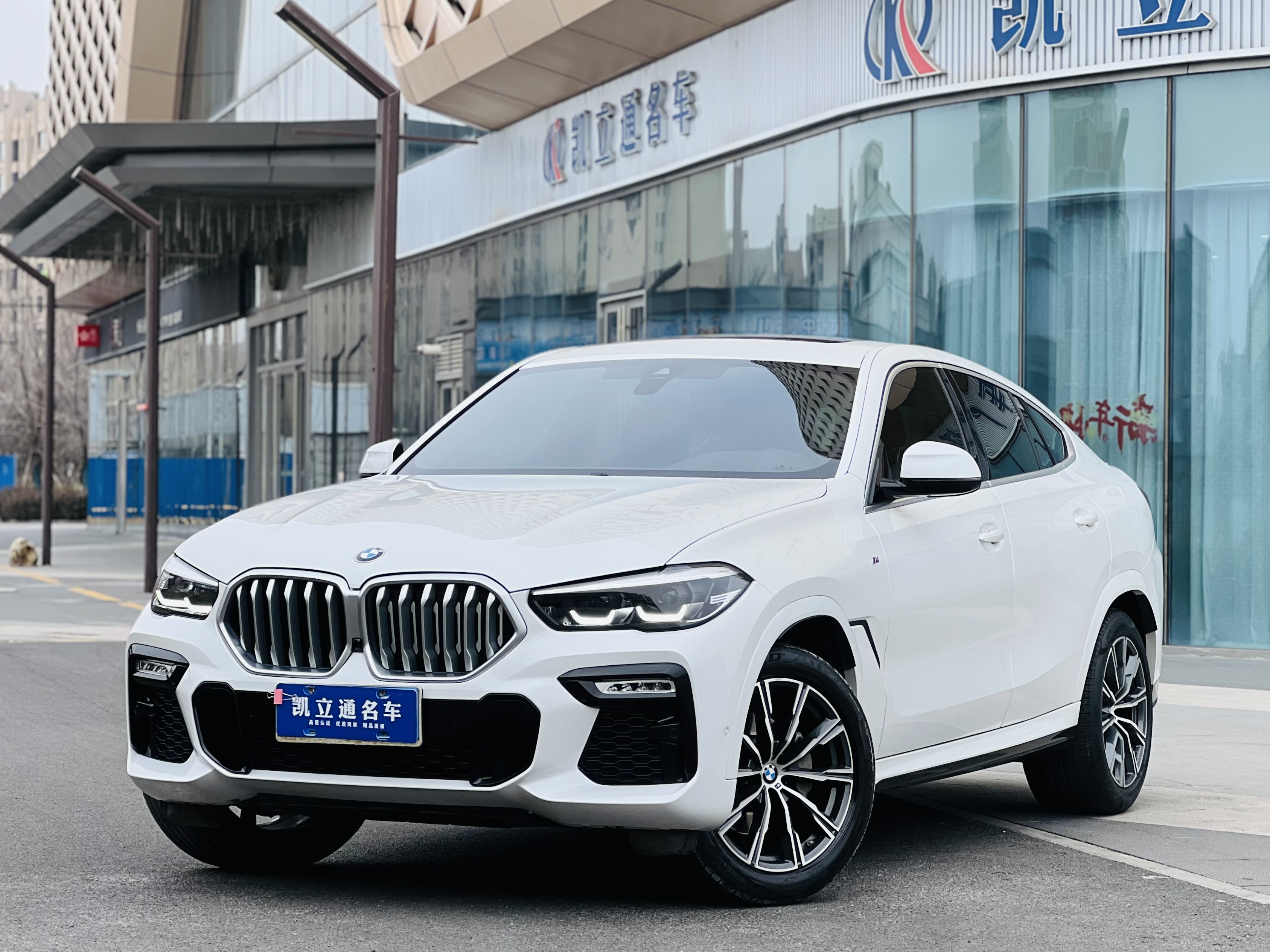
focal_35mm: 77
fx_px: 2825
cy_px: 476
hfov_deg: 25.3
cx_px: 635
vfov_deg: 19.1
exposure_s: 1/240
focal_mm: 9
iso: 25
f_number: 2.8
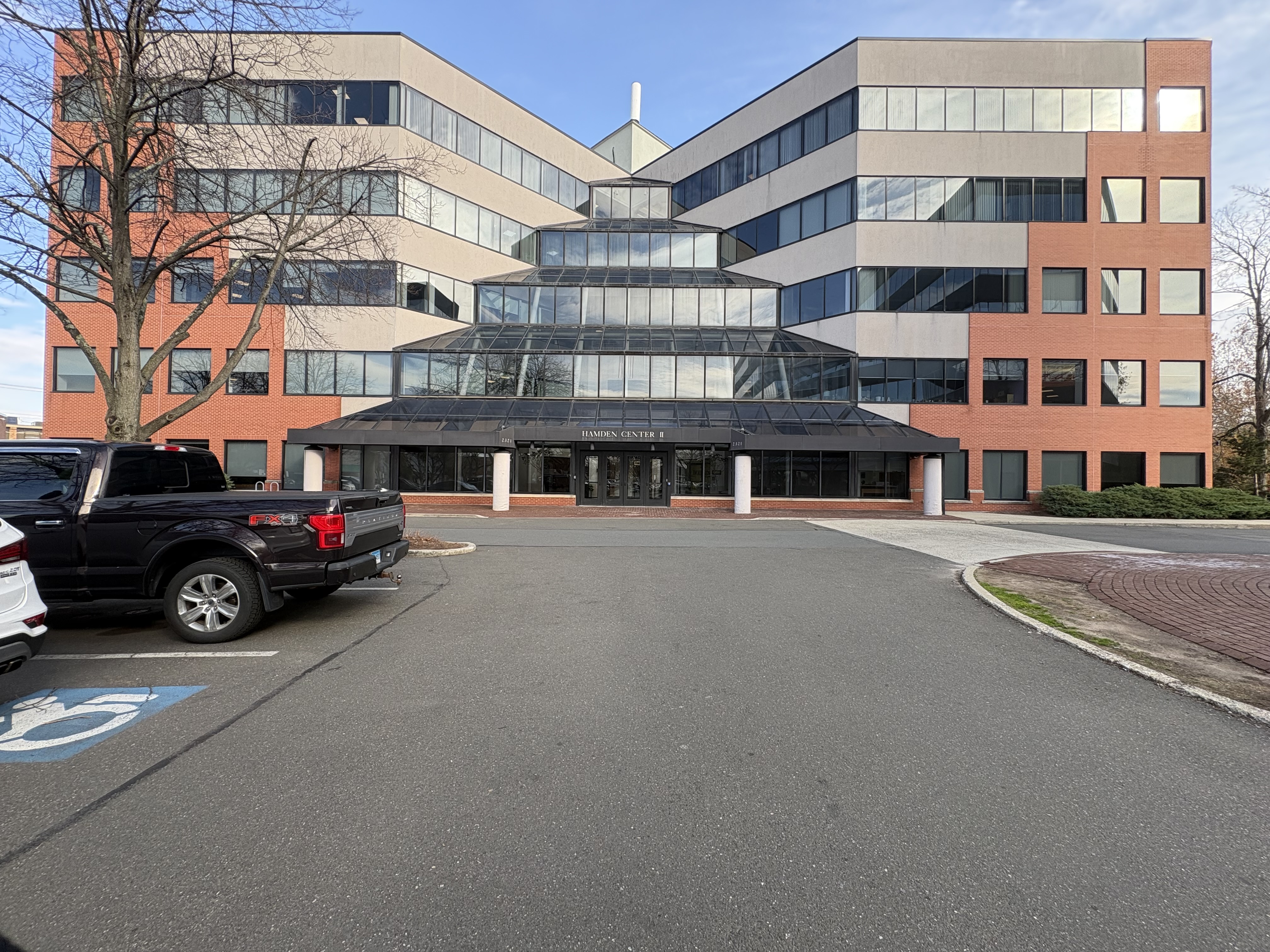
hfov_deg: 102.1
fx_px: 514
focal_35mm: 14
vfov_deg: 85.7
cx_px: 635
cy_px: 476
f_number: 2.2
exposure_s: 1/245
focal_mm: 2.22
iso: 40
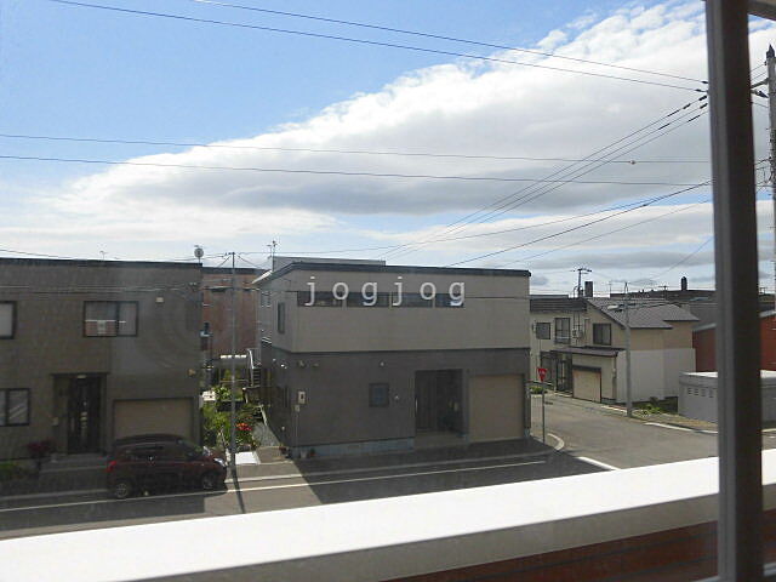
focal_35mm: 24
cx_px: 388
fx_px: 538
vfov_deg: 56.8
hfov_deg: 71.6
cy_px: 291
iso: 100
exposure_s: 1/400
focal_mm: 4.3
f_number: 7.8
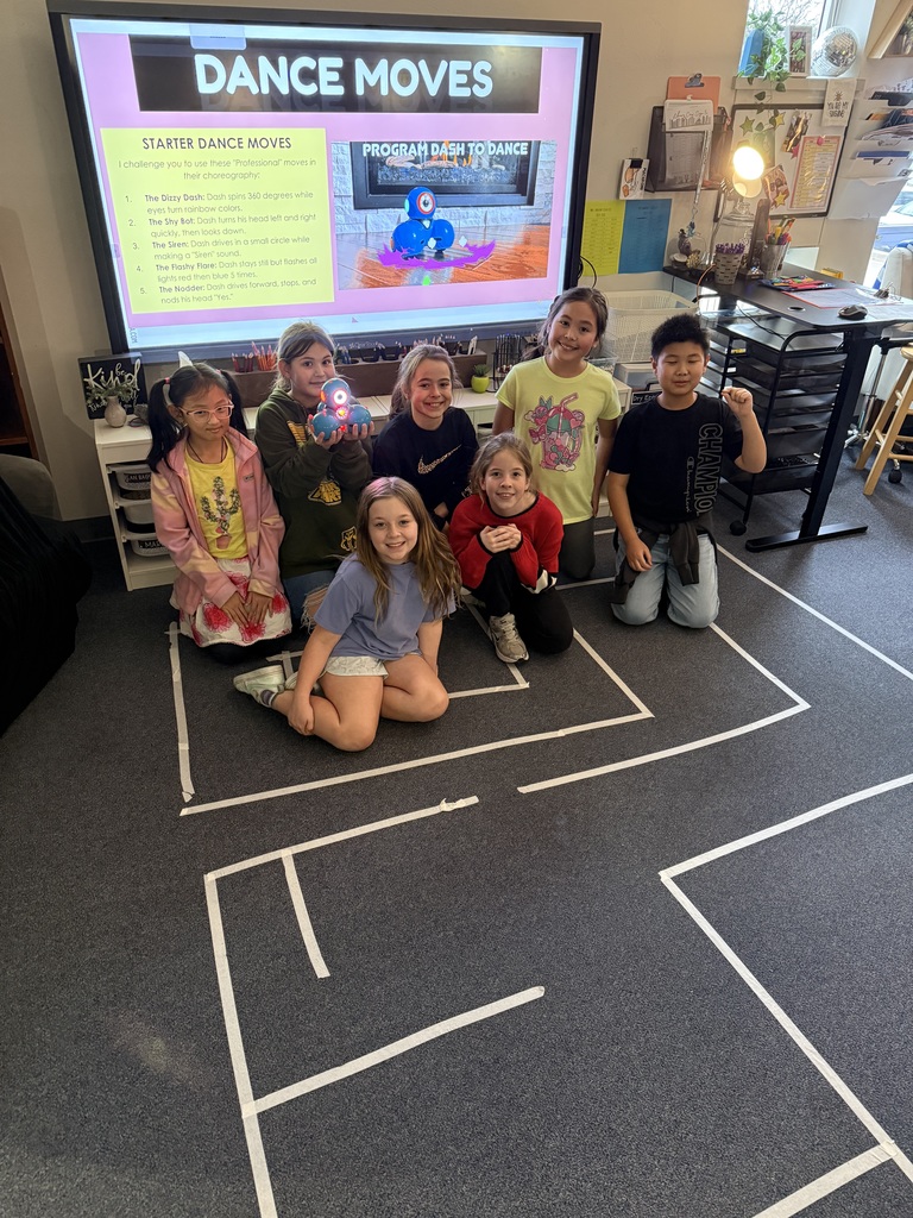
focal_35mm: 24
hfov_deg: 56.8
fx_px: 844
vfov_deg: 71.6
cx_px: 456
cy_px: 609
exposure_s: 1/40
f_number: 1.78
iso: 640
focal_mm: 6.76
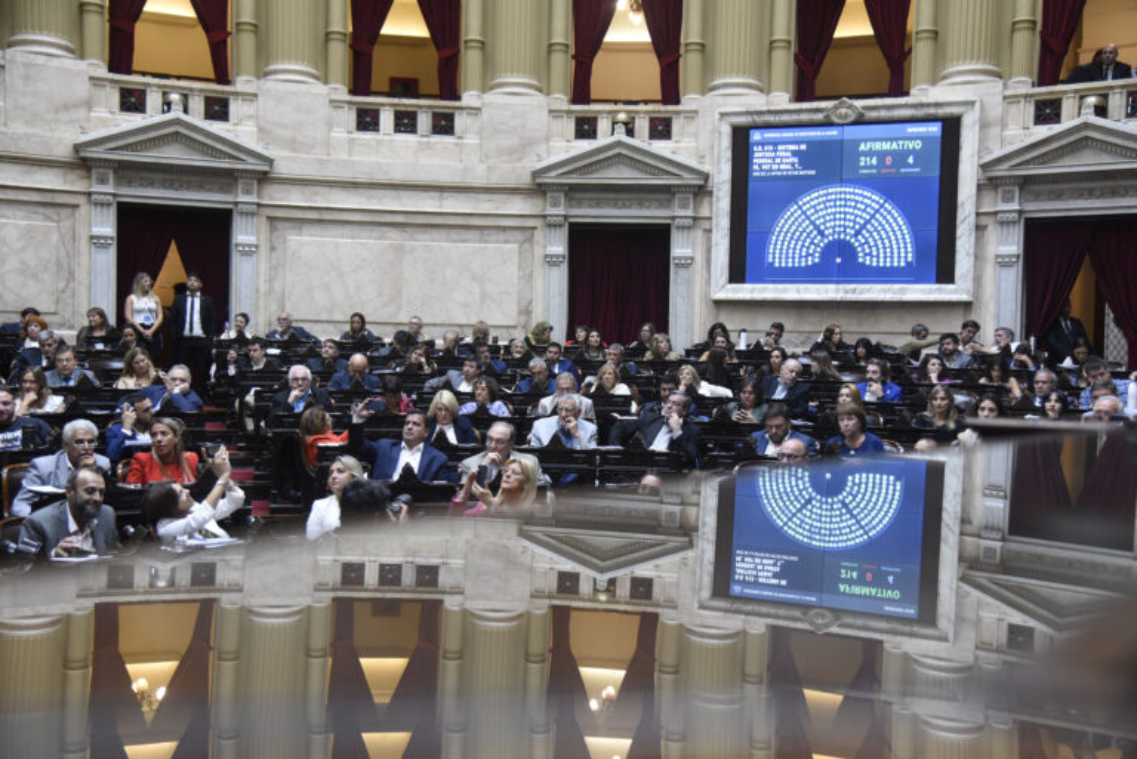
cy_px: 380
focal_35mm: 44
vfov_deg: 30.6
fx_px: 1390
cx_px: 568
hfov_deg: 44.5
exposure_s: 1/250
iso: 3200
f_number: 4
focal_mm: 44
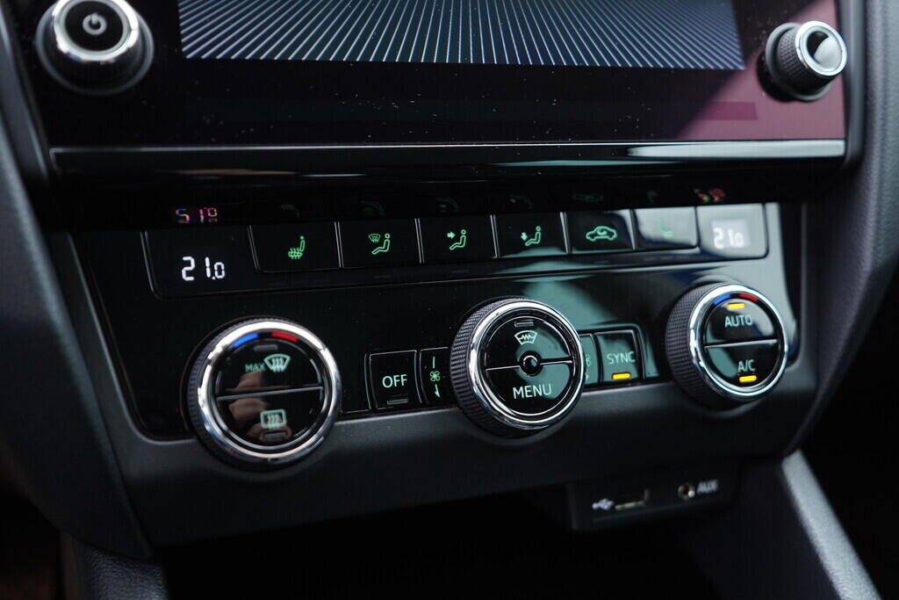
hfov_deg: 53.1
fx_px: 899
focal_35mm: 36
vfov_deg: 36.9
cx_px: 450
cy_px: 300
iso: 500
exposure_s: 1/40
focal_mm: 24
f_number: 2.8
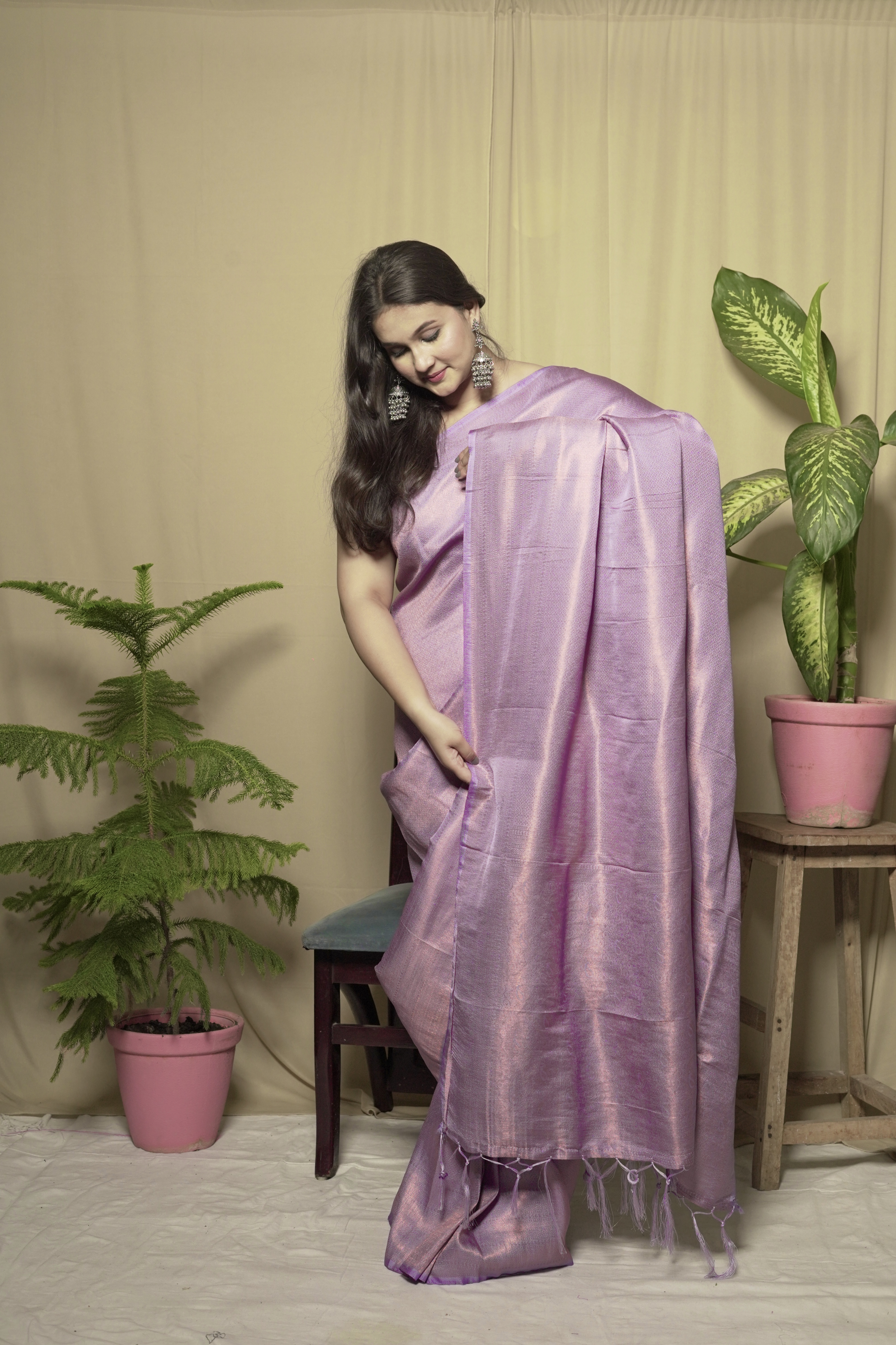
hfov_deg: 27.0
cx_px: 448
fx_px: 1867
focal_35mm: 50
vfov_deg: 39.6
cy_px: 672
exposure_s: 1/160
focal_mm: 50
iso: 800
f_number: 6.3
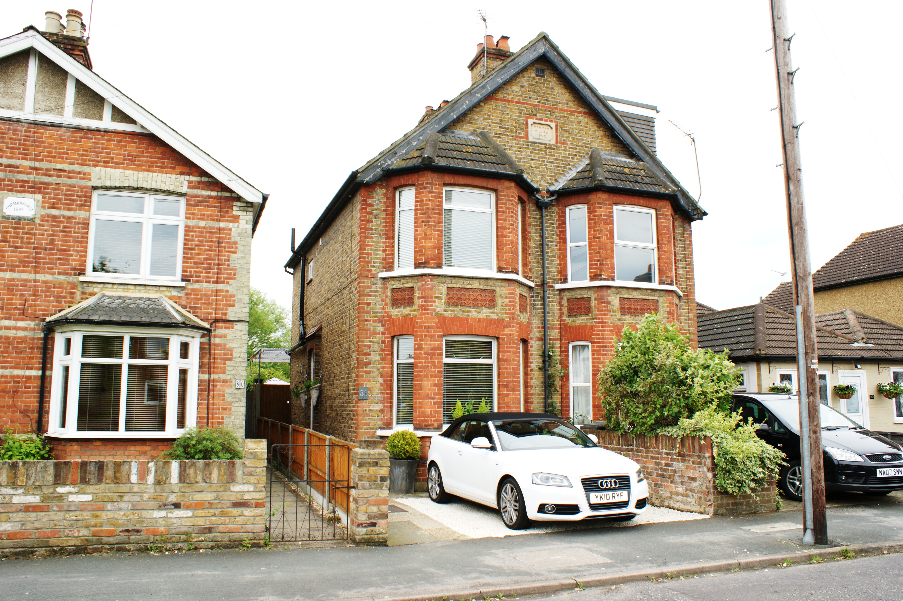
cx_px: 452
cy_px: 300
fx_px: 677
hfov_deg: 67.4
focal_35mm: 27
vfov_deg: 47.9
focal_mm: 18
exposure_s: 1/80
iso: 100
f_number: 8
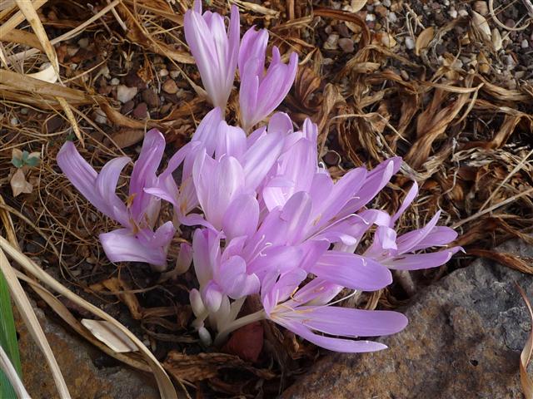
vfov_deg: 30.9
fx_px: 724
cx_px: 266
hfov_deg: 40.4
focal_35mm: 47
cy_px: 200
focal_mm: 4.7
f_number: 3.3
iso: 100
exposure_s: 1/125
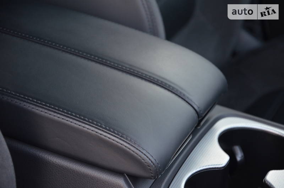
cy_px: 94
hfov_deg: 14.9
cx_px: 142
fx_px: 1086
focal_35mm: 138
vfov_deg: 9.9
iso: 900
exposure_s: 1/30
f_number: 5.6
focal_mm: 92
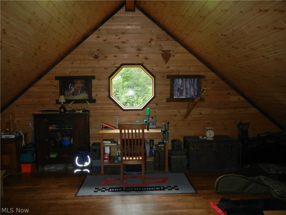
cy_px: 108
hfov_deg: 60.0
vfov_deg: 46.8
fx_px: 248
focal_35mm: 30
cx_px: 143
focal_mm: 5.4
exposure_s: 1/30
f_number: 3.5
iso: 214
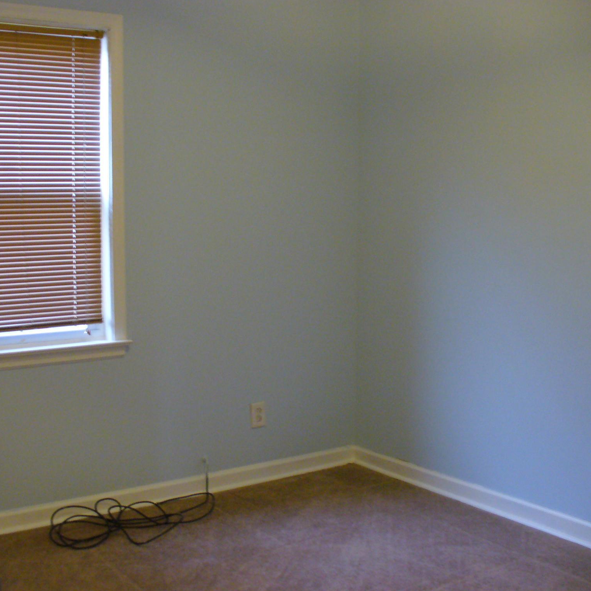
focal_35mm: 44
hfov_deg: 38.3
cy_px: 297
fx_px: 850
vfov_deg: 38.3
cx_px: 265
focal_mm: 6.1
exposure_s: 1/8
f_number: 2.8
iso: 200
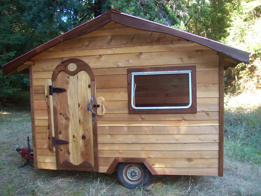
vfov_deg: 39.7
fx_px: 271
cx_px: 130
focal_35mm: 36
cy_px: 98
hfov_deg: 51.4
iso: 140
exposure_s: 1/64
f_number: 2.7
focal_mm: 6
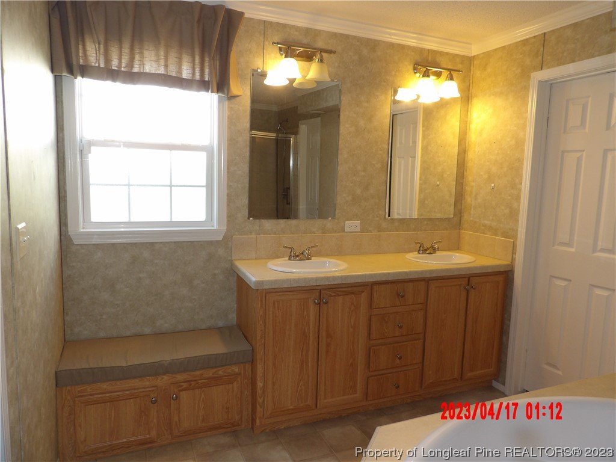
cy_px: 231
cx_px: 308
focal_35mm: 24
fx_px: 427
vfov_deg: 56.8
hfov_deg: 71.6
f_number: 3.2
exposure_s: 1/33
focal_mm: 4.3
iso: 151
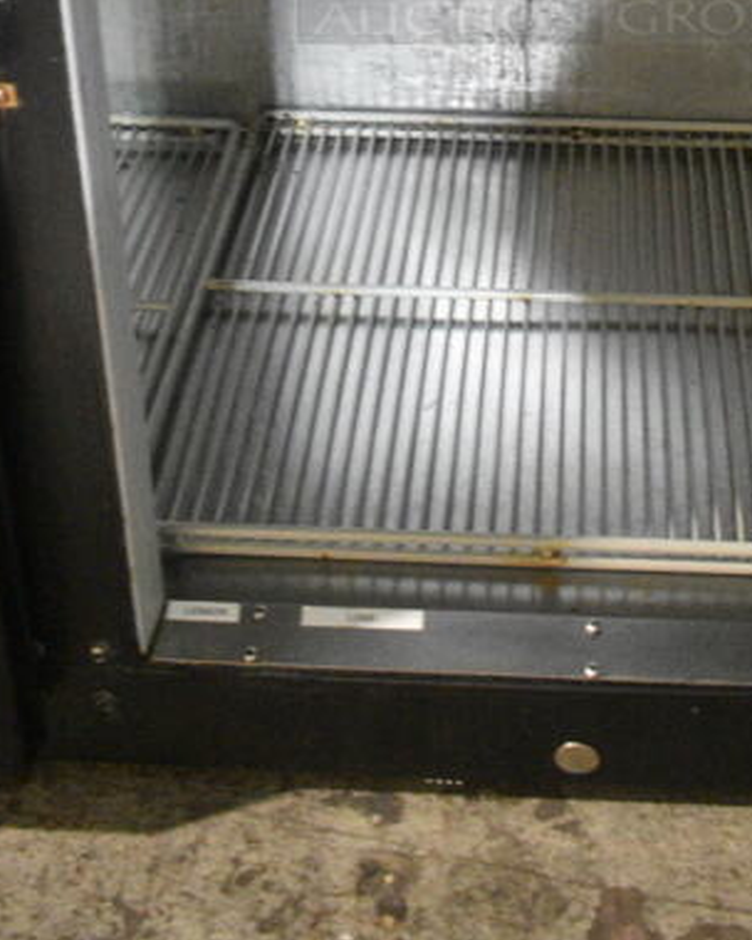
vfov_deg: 28.3
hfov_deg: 24.7
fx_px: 1697
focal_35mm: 61
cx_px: 574
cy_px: -85
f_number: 4.5
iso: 6400
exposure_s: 1/125
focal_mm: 18
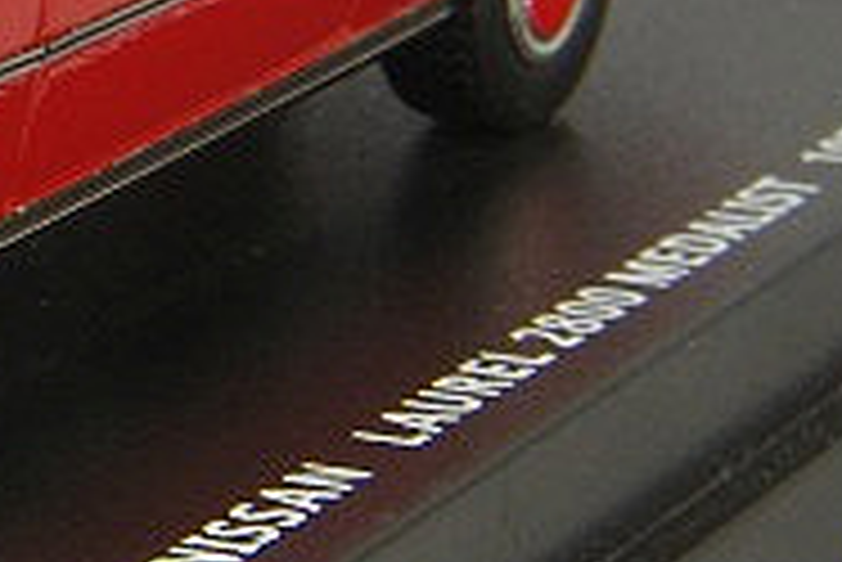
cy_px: -101
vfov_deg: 3.6
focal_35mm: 383
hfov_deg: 5.3
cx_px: -464
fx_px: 8965
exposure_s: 1
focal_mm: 75
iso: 400
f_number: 32
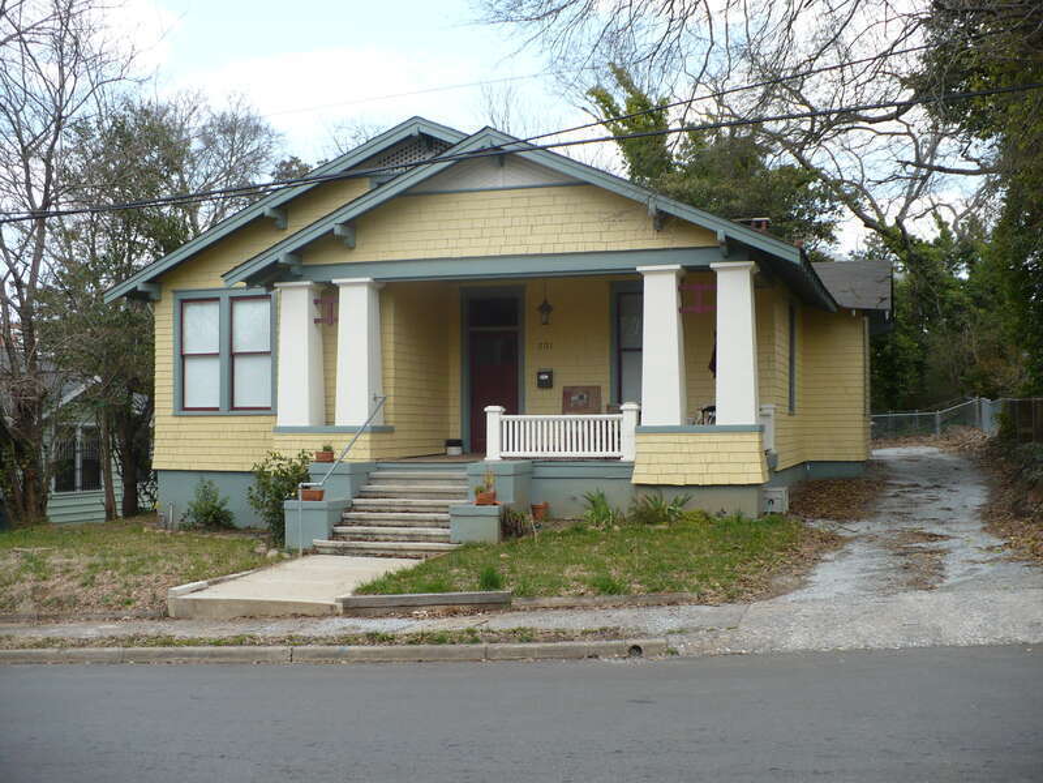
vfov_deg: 38.7
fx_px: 1115
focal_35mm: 37
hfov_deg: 50.1
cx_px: 522
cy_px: 392
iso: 100
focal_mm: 6.1
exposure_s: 1/400
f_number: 2.8
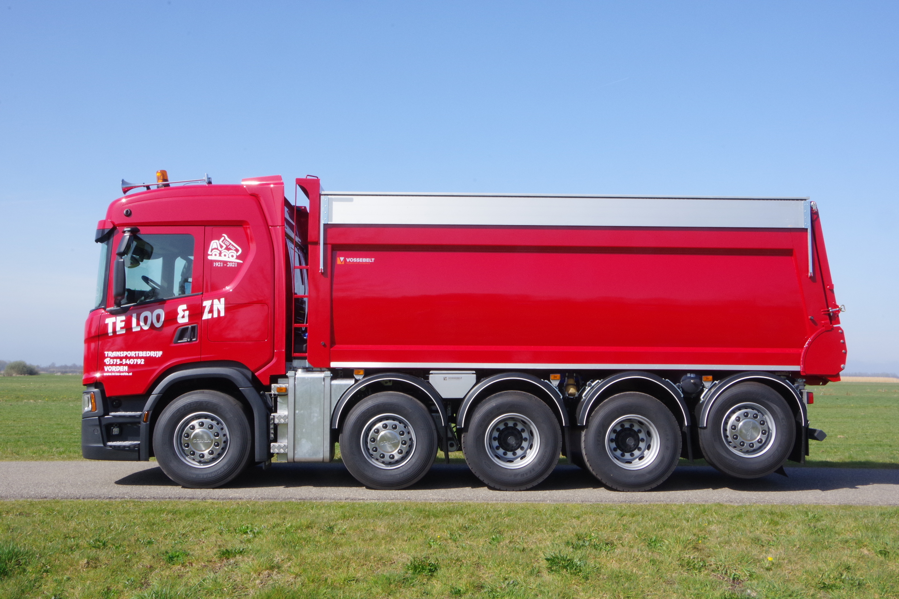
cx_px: 450
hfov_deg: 53.1
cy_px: 300
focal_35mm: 36
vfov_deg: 36.9
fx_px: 899
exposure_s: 1/60
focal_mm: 24
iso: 400
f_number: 22
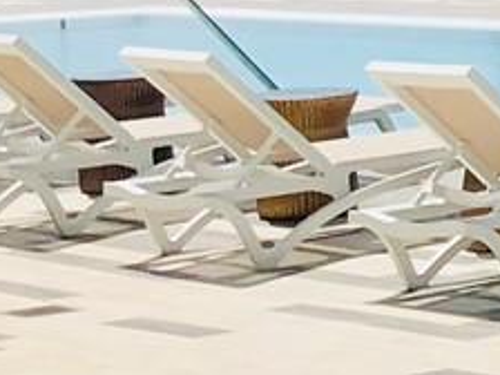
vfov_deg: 7.3
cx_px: 1453
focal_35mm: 200
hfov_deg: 8.4
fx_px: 2889
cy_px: -203
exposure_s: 1/3690
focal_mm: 4
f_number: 1.8
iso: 25
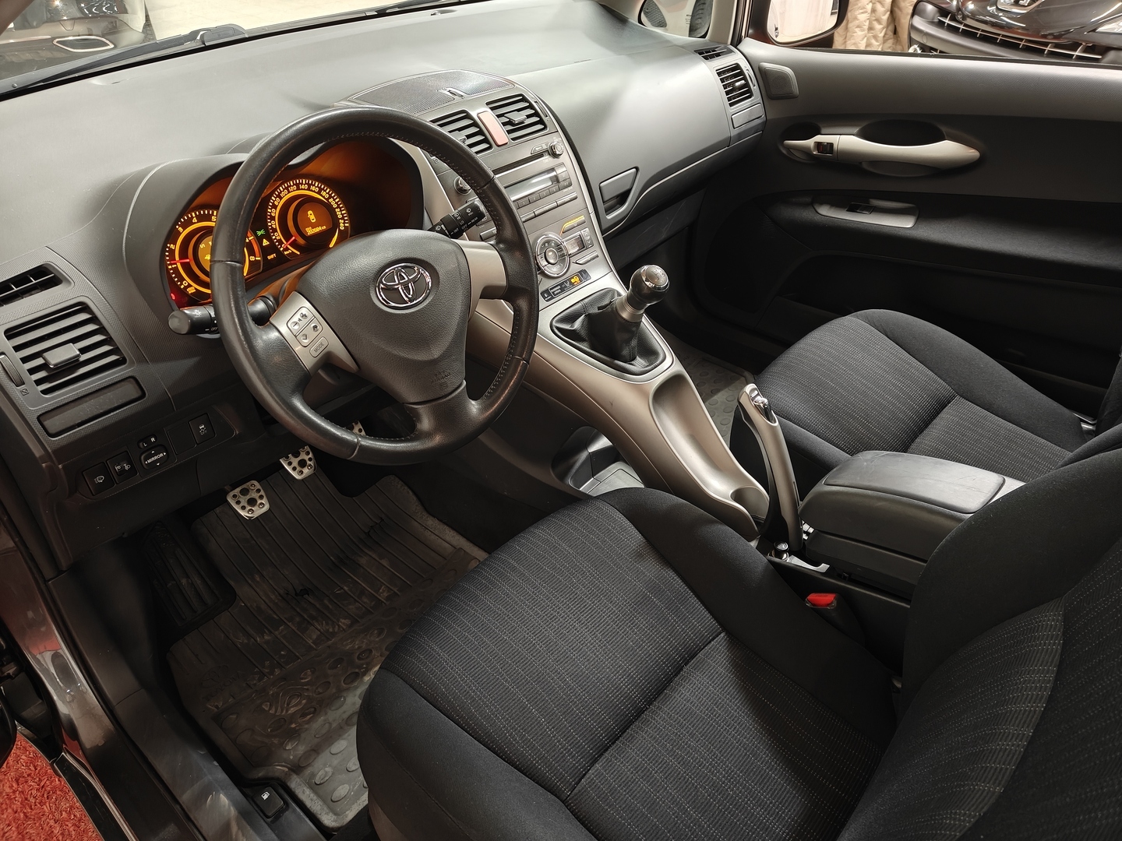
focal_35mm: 24
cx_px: 561
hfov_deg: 71.6
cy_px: 420
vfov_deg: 56.8
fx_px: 778
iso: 1250
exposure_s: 1/33
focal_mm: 5.59
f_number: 1.8
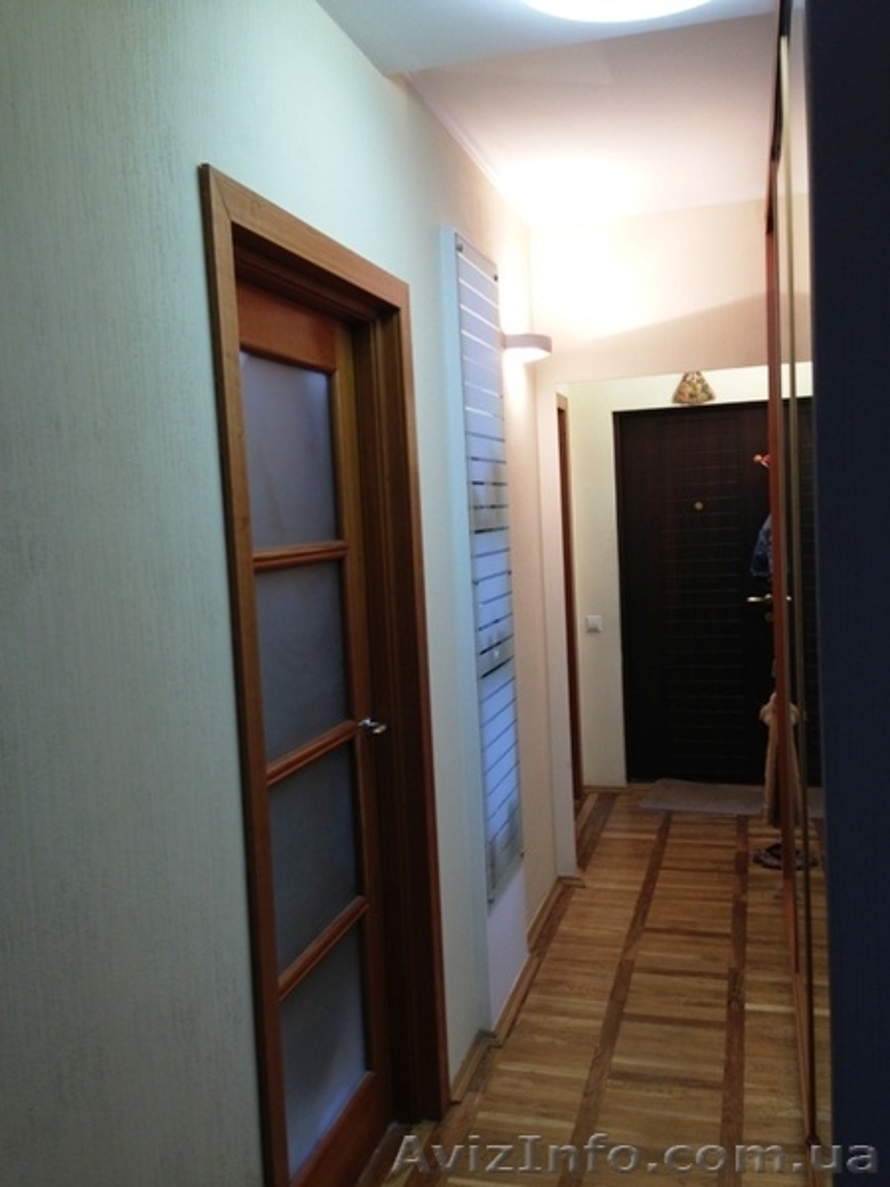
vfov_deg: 55.4
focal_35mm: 33
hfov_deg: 42.9
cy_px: 594
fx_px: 1131
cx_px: 445
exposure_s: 1/24
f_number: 2.4
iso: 50
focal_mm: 4.13
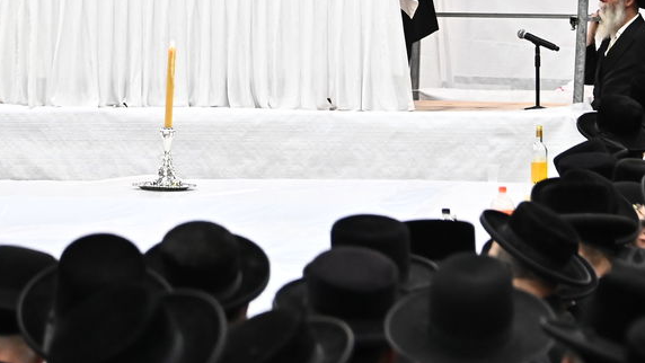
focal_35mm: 287
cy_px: -82
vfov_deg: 4.2
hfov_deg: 7.5
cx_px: 294
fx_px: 4909
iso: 3200
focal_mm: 112
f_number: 5.3
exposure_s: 1/250
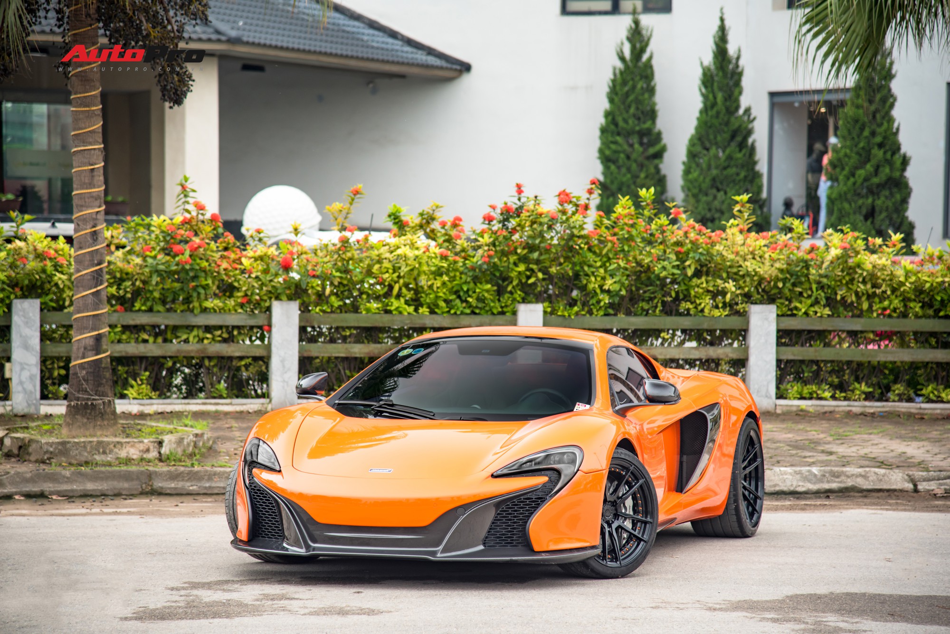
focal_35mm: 120
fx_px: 3168
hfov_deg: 17.1
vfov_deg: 11.4
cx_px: 475
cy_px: 317
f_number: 4
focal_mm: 120
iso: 200
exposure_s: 1/100
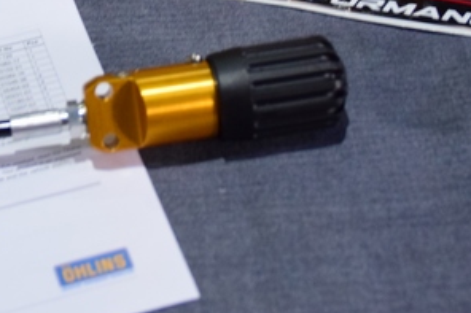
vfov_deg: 9.8
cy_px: -10
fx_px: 1804
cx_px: 135
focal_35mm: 138
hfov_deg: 14.8
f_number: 3.3
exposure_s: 1/30
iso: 1250
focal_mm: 34
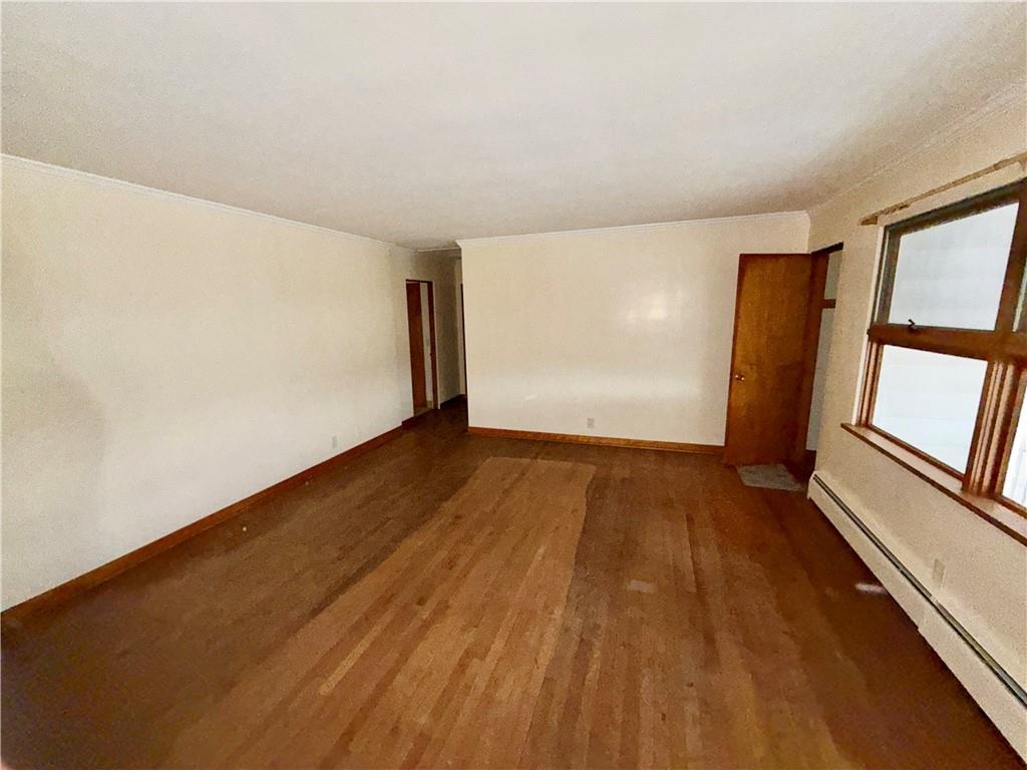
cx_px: 514
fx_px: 415
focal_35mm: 14
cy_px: 385
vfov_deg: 85.7
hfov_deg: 102.1
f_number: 2.2
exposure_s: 1/43
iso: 320
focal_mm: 2.22
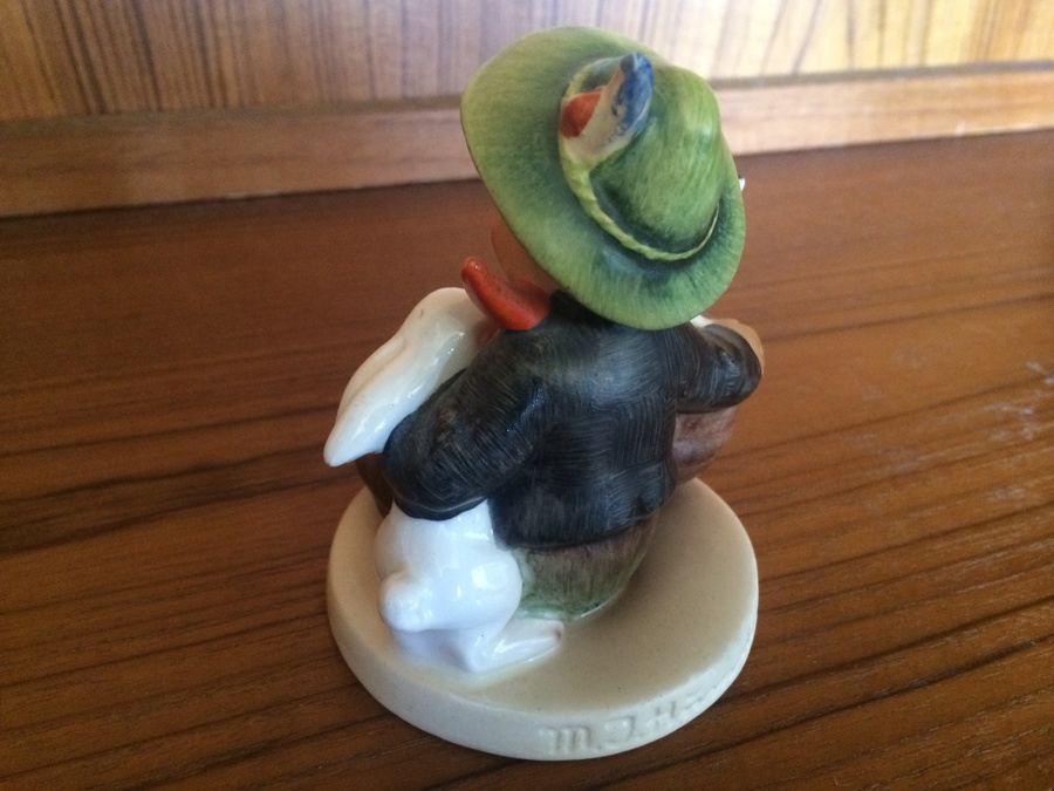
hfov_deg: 60.0
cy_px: 396
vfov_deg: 46.8
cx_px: 527
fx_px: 913
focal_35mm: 30
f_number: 2.2
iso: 320
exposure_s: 1/15
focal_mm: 4.12
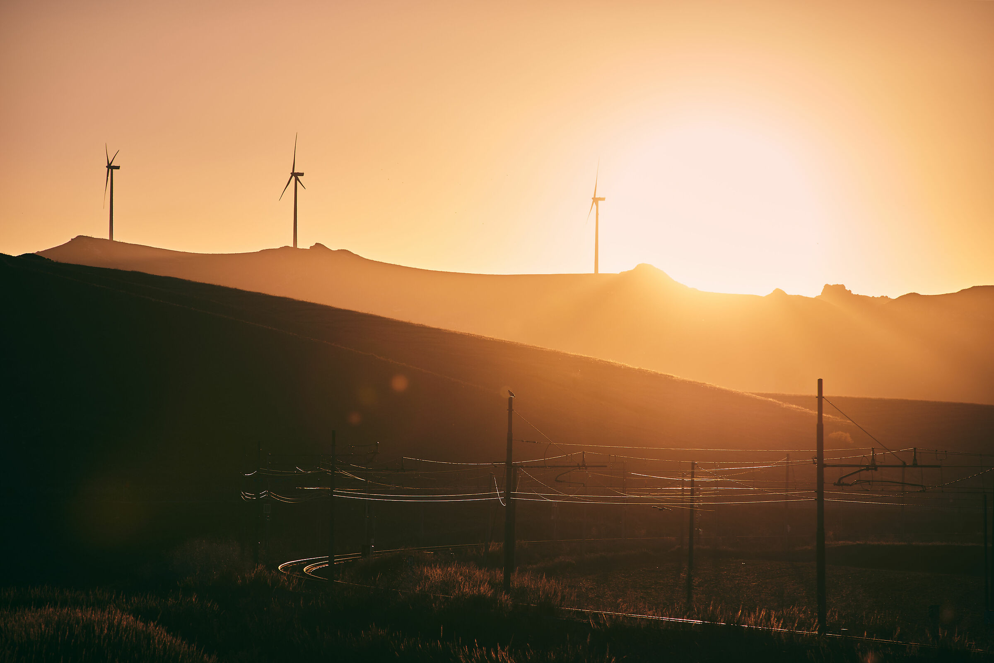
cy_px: 332
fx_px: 4695
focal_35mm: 170
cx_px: 497
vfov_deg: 8.1
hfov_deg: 12.1
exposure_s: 1/400
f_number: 8
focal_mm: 170
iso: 100
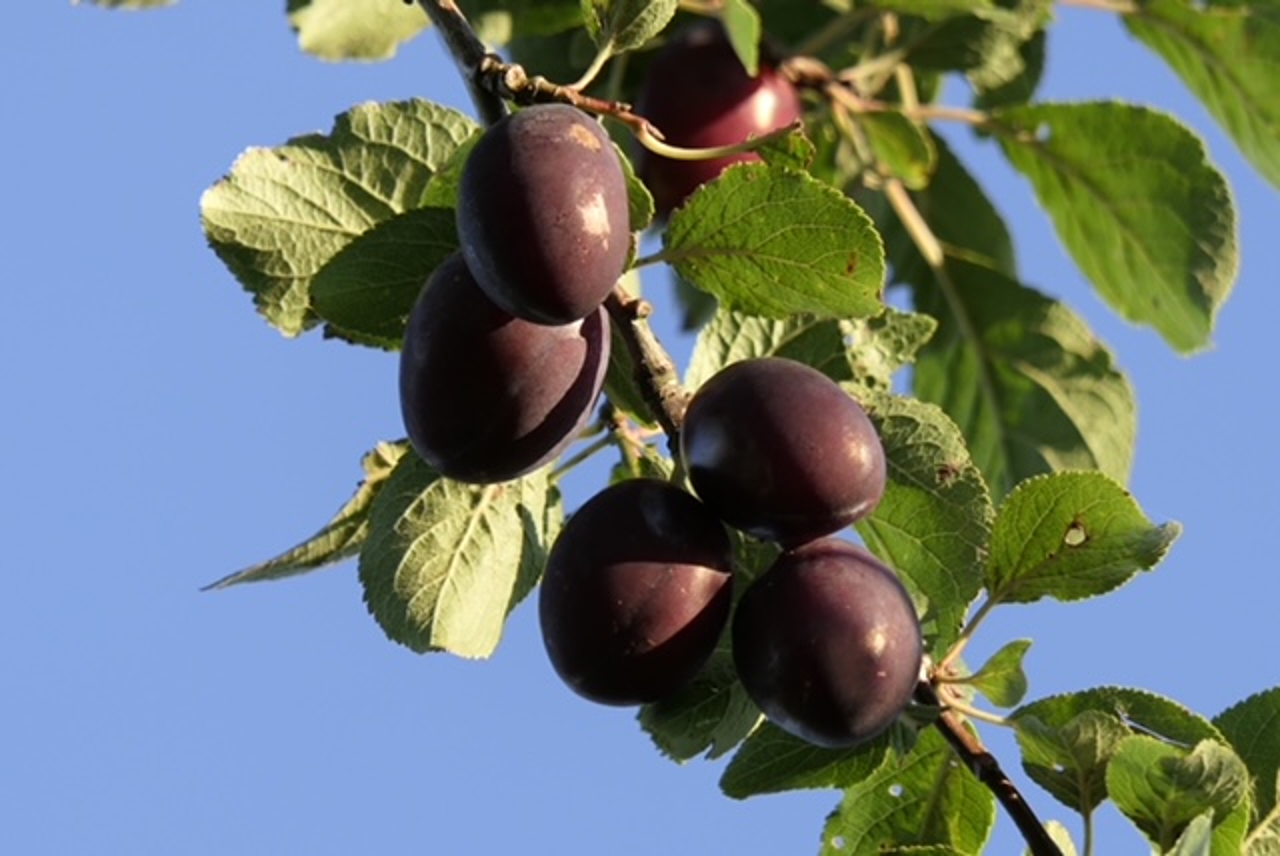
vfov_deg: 2.0
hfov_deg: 3.0
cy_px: 428
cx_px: 640
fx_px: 24733
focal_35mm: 695
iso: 125
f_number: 4.5
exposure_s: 1/200
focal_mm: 176
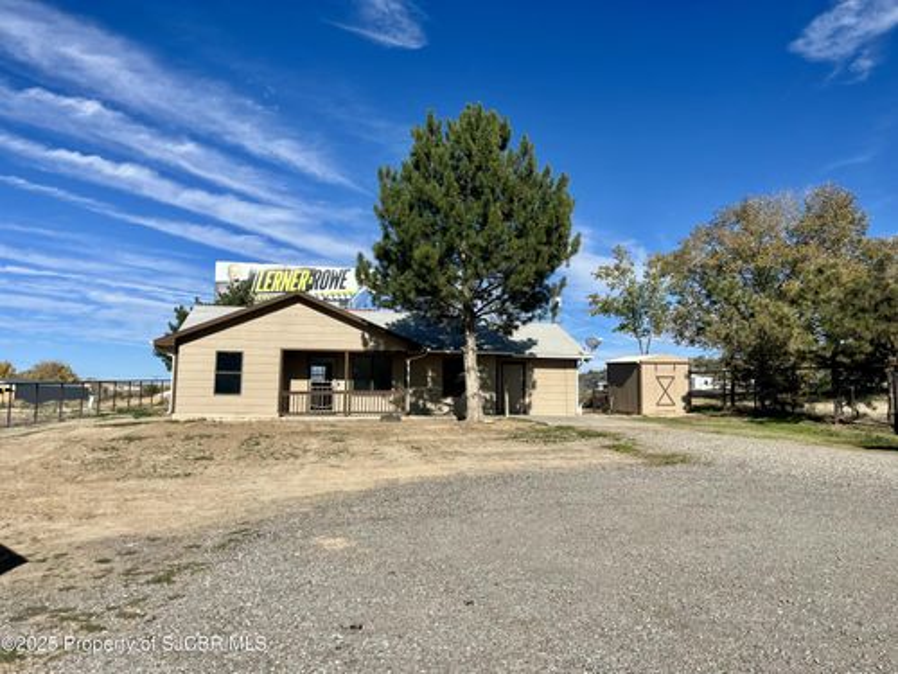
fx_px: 674
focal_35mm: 26
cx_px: 449
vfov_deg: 53.1
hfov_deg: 67.3
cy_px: 337
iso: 50
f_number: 1.6
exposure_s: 1/5076
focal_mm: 5.1
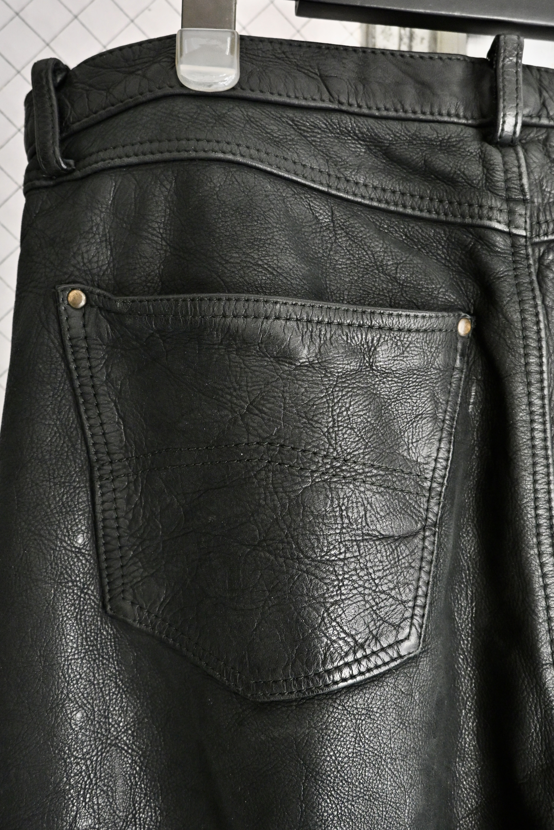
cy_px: 415
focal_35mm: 24
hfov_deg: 53.1
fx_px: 554
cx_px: 277
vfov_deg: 73.7
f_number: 4.5
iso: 1250
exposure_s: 1/50
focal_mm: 16
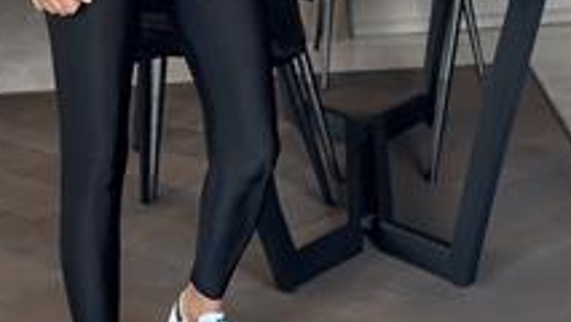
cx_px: 147
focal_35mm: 124
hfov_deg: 17.2
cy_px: -70
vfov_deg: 9.6
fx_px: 1878
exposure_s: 1/60
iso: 250
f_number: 1.78
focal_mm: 6.86
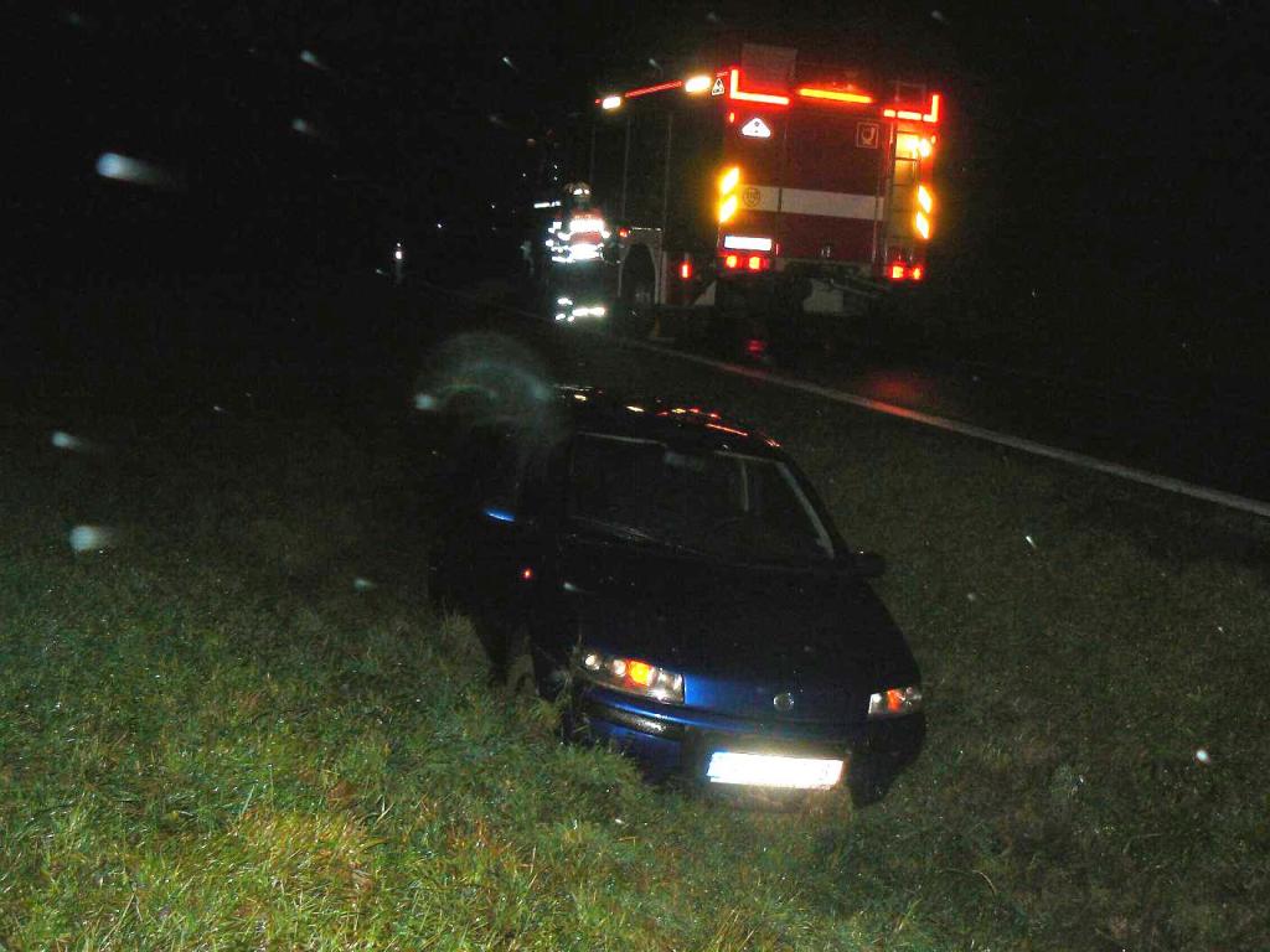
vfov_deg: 39.7
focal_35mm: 36
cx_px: 635
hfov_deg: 51.4
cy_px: 476
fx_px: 1321
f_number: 2.8
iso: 125
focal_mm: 6
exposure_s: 1/30
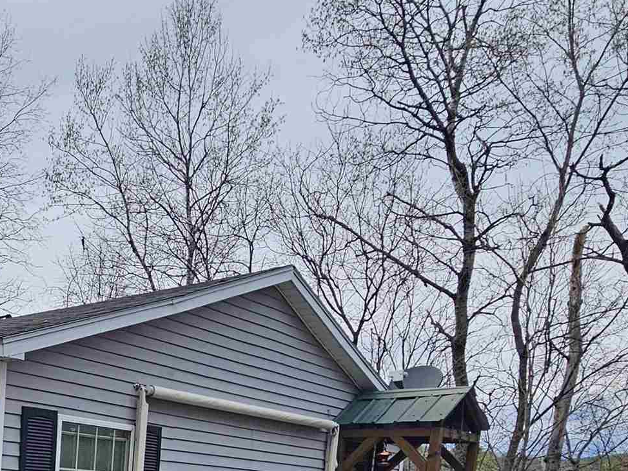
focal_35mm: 41
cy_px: 575
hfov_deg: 38.5
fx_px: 744
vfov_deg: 29.8
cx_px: -50
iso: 50
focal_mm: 2.2
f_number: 2.2
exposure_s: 1/1410
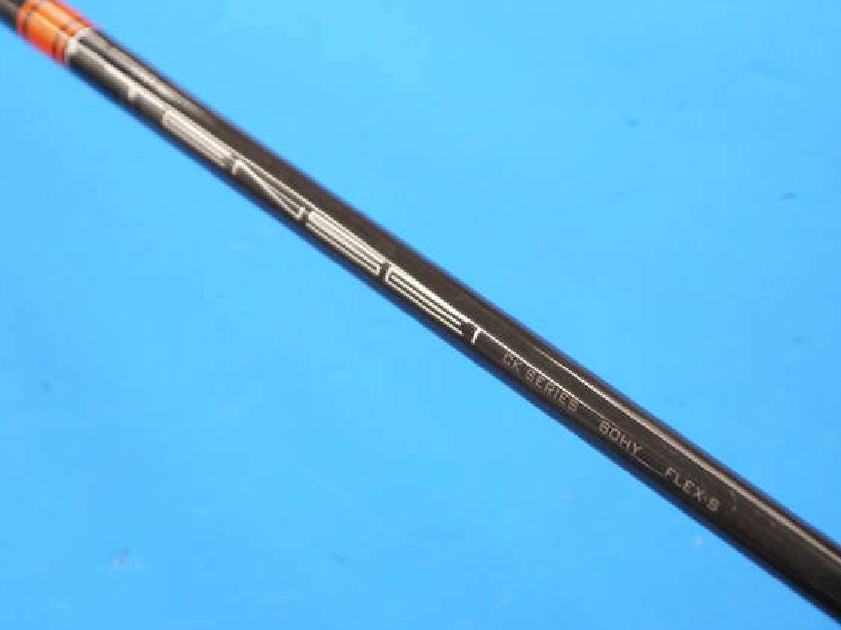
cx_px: 406
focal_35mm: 95
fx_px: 2307
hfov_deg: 20.7
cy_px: 287
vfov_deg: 15.5
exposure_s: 1/80
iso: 800
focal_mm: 42
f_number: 5.6
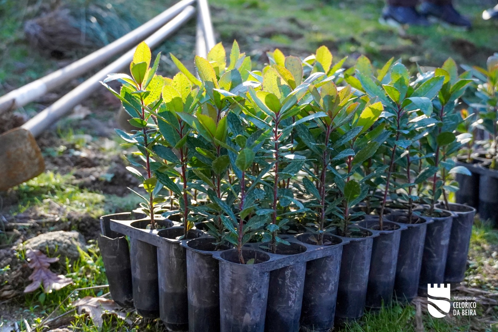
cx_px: 249
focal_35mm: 52
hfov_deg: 38.2
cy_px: 166
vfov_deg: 26.0
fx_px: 719
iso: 5000
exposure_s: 1/2000
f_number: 4.5
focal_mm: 35
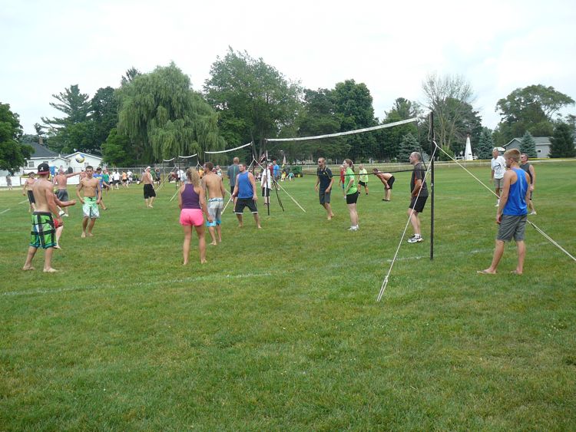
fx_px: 633
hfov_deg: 49.0
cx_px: 288
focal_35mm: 38
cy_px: 216
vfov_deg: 37.7
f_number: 3
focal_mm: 5.6
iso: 80
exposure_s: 1/500
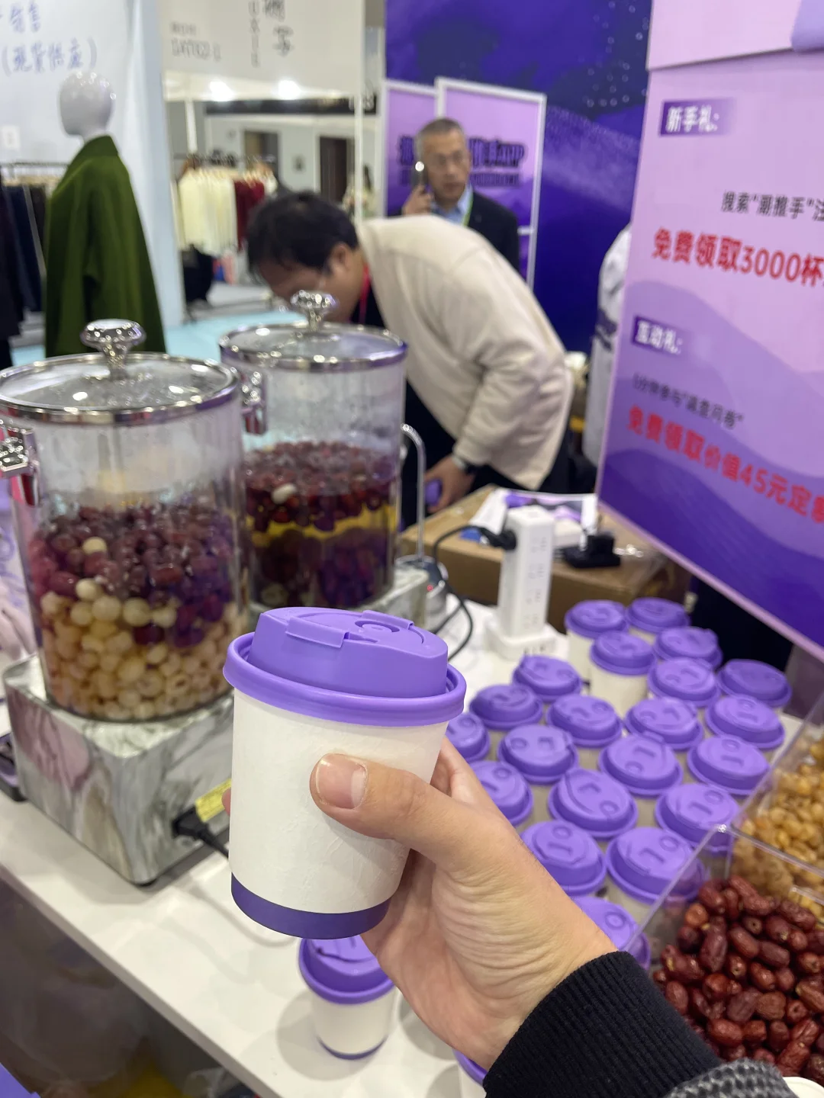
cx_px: 412
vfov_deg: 67.3
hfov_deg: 53.1
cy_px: 549
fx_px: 825
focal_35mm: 26
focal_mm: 5.1
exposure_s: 1/100
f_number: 1.6
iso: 125
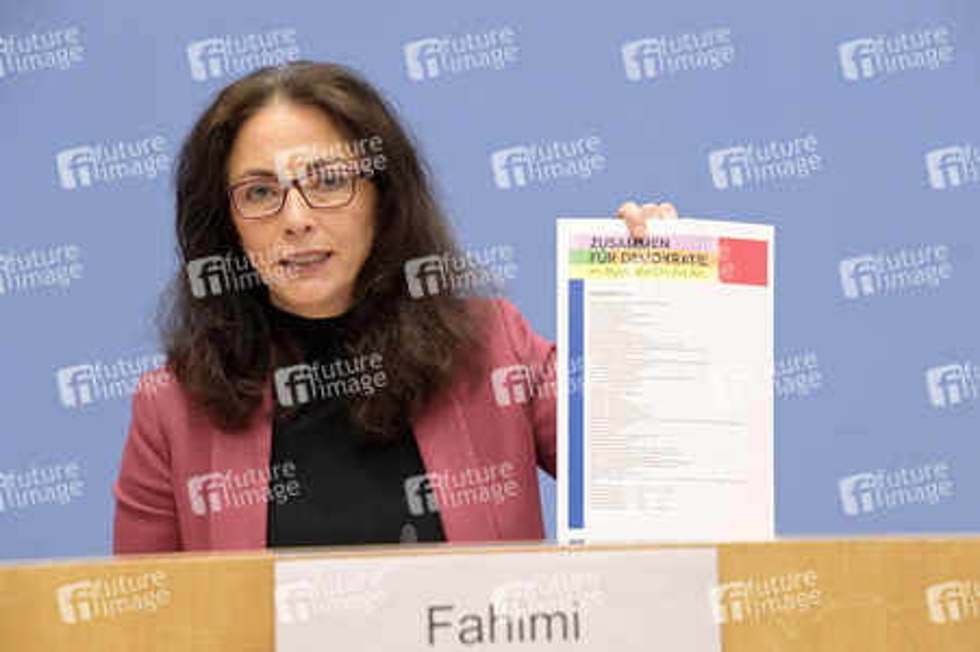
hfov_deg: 22.2
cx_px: 490
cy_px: 326
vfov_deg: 14.8
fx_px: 2503
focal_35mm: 92
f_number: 5.6
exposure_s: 1/320
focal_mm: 92
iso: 5000
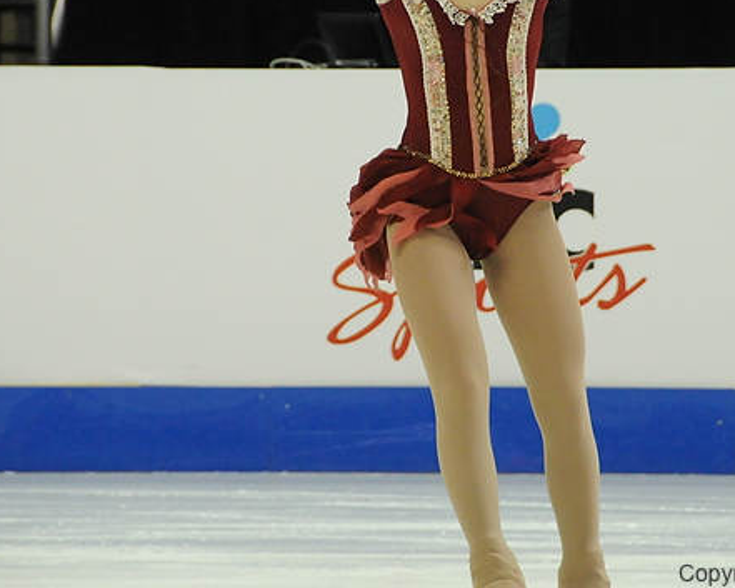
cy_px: 166
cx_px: 418
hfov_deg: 3.8
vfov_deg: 3.0
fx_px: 11097
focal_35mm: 510
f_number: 5.6
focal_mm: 200
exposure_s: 1/640
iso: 3200
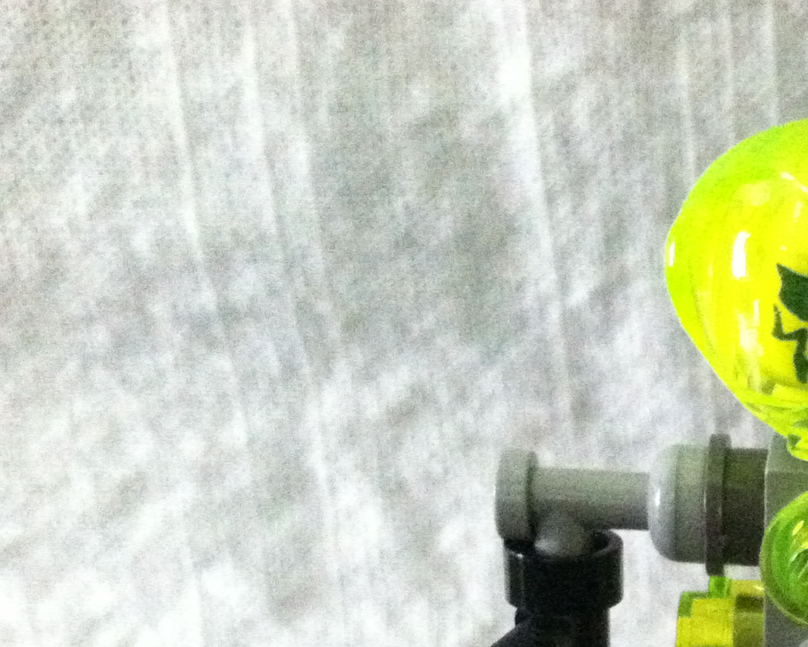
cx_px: 1010
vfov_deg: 17.2
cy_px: 744
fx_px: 2057
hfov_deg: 20.5
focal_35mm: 86
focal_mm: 3.85
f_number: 2.8
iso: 1000
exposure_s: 1/15
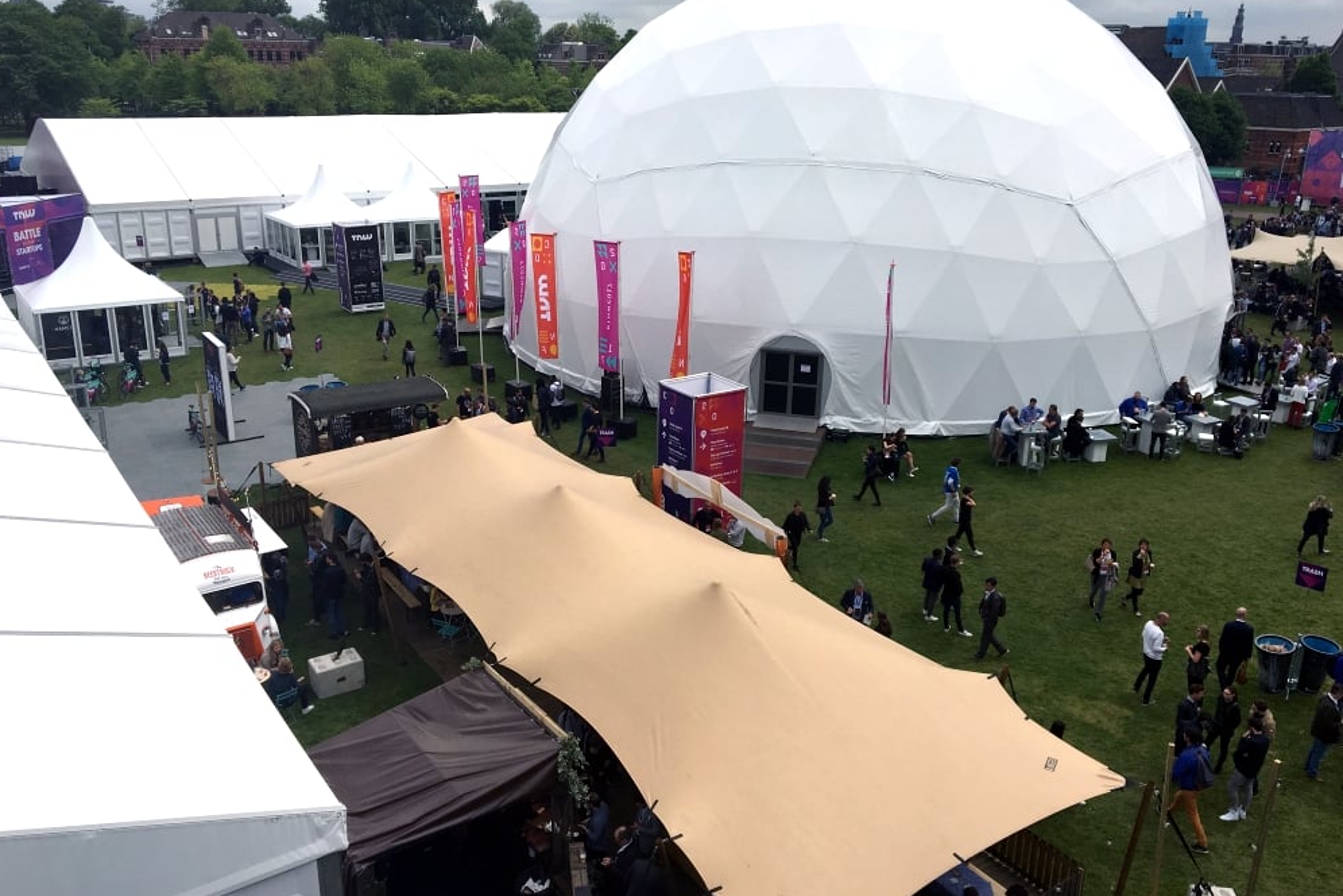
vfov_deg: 42.3
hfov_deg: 60.3
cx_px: 674
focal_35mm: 31
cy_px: 436
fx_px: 1156
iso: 25
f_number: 2.2
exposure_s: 1/3344
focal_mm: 4.15
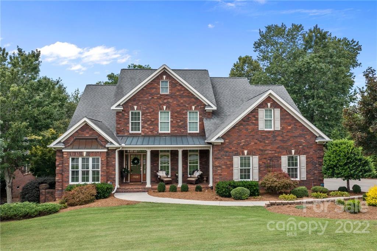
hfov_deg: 65.5
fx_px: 293
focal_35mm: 28
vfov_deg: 46.3
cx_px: 188
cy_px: 126
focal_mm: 10.26
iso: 100
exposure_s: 1/400
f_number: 5.6
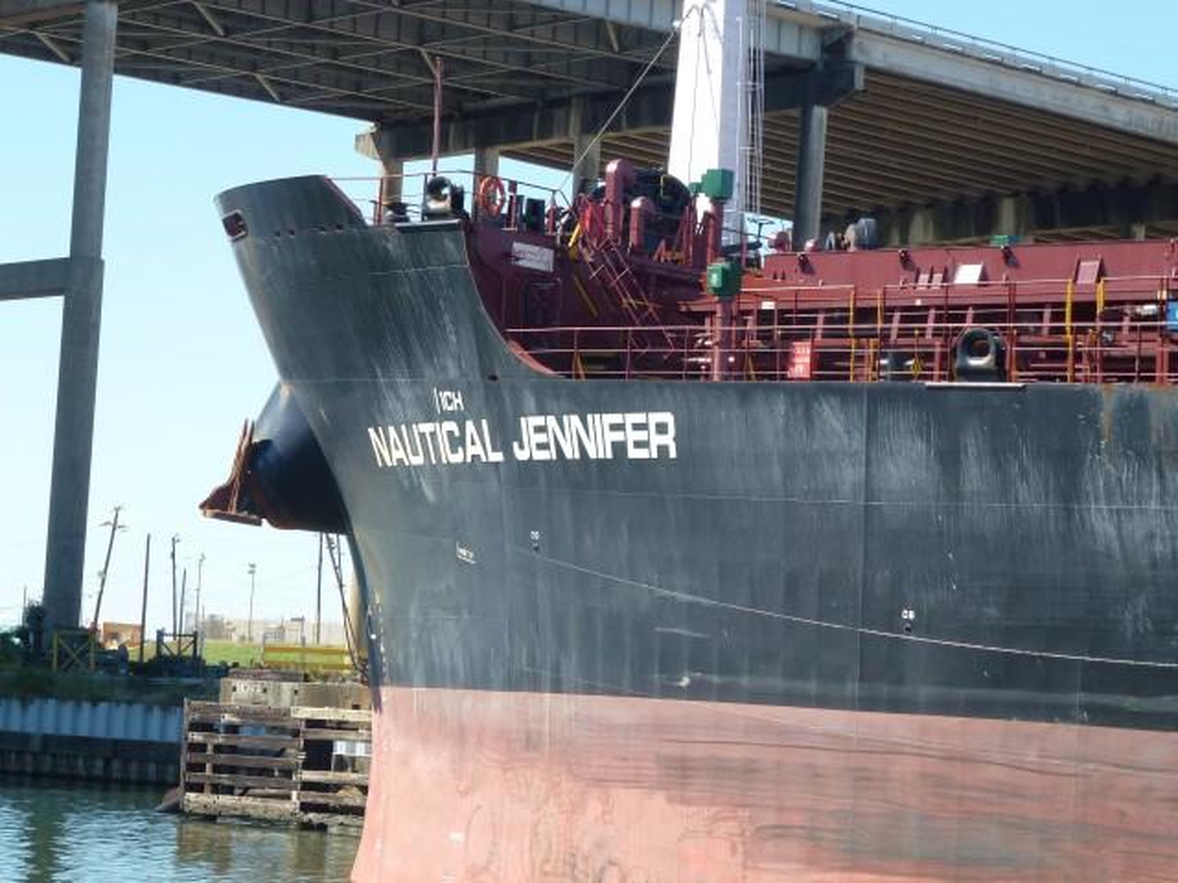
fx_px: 3845
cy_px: 442
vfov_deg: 13.1
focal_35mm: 113
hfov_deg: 17.4
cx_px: 589
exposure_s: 1/250
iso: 100
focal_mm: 20.2
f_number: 5.1
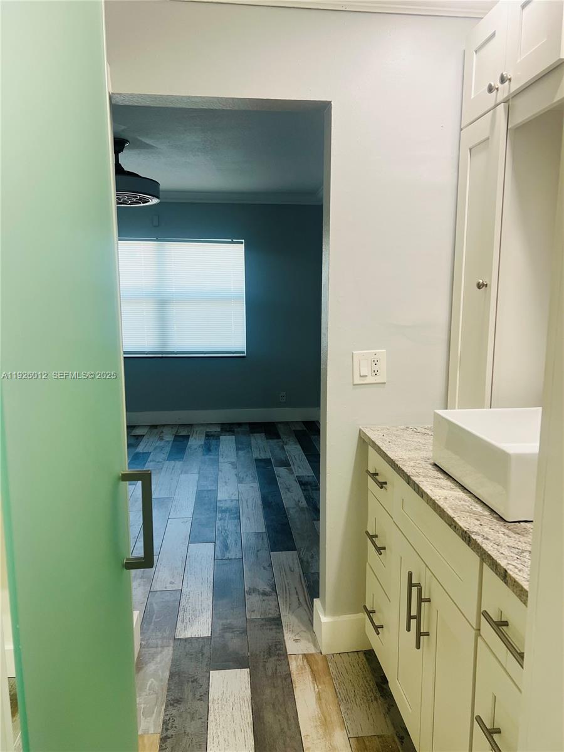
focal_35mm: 26
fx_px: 565
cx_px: 282
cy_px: 376
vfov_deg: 67.3
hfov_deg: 53.1
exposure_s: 1/120
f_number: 1.5
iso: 100
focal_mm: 5.7
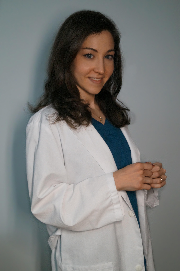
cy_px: 136
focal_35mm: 42
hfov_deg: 31.9
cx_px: 90
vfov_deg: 46.4
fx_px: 315
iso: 1600
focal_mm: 28
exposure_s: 1/160
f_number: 4.5
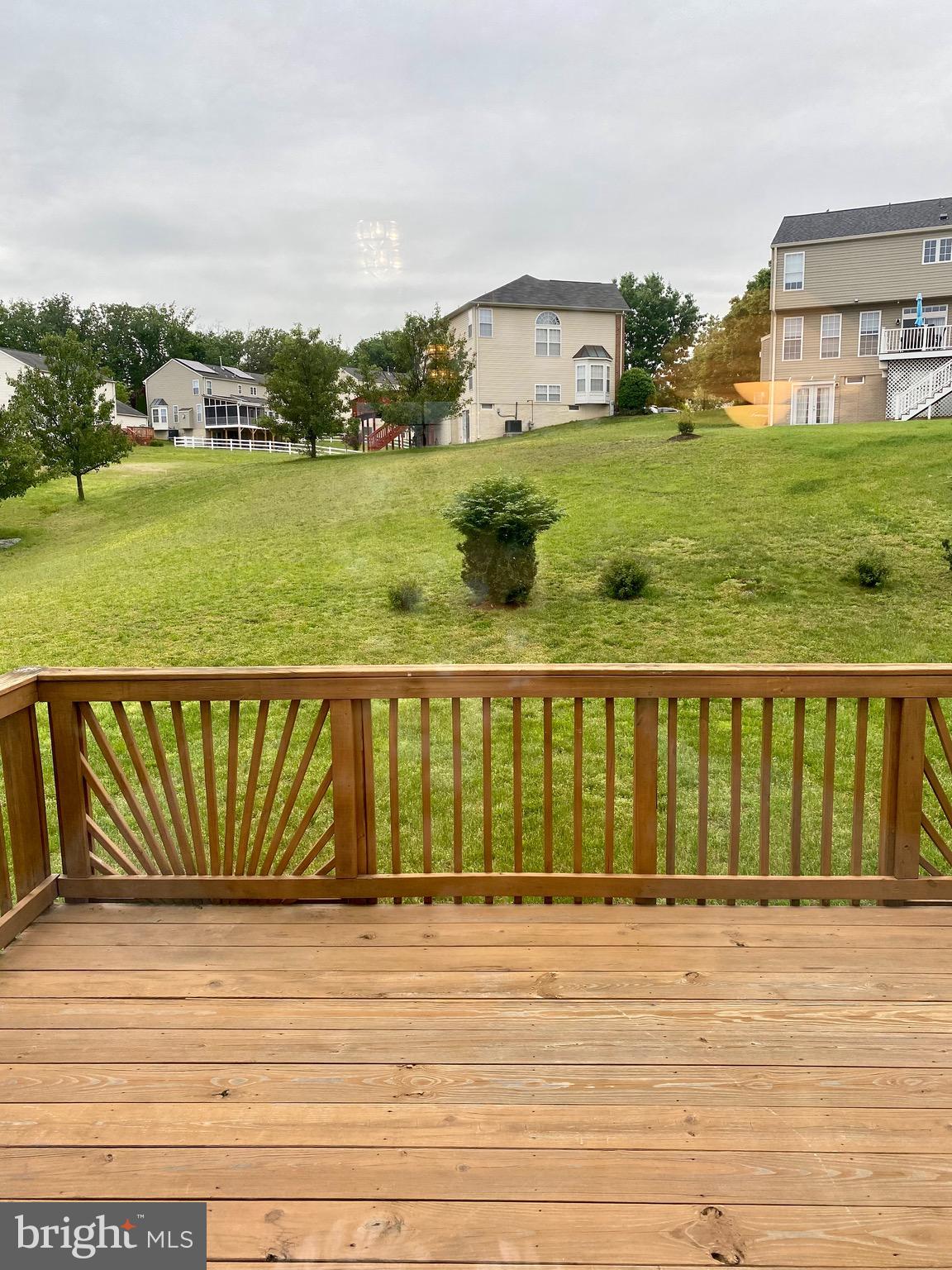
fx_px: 953
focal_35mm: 26
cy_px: 635
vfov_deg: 67.3
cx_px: 476
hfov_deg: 53.1
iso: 32
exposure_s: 1/245
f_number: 1.8
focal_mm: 4.25
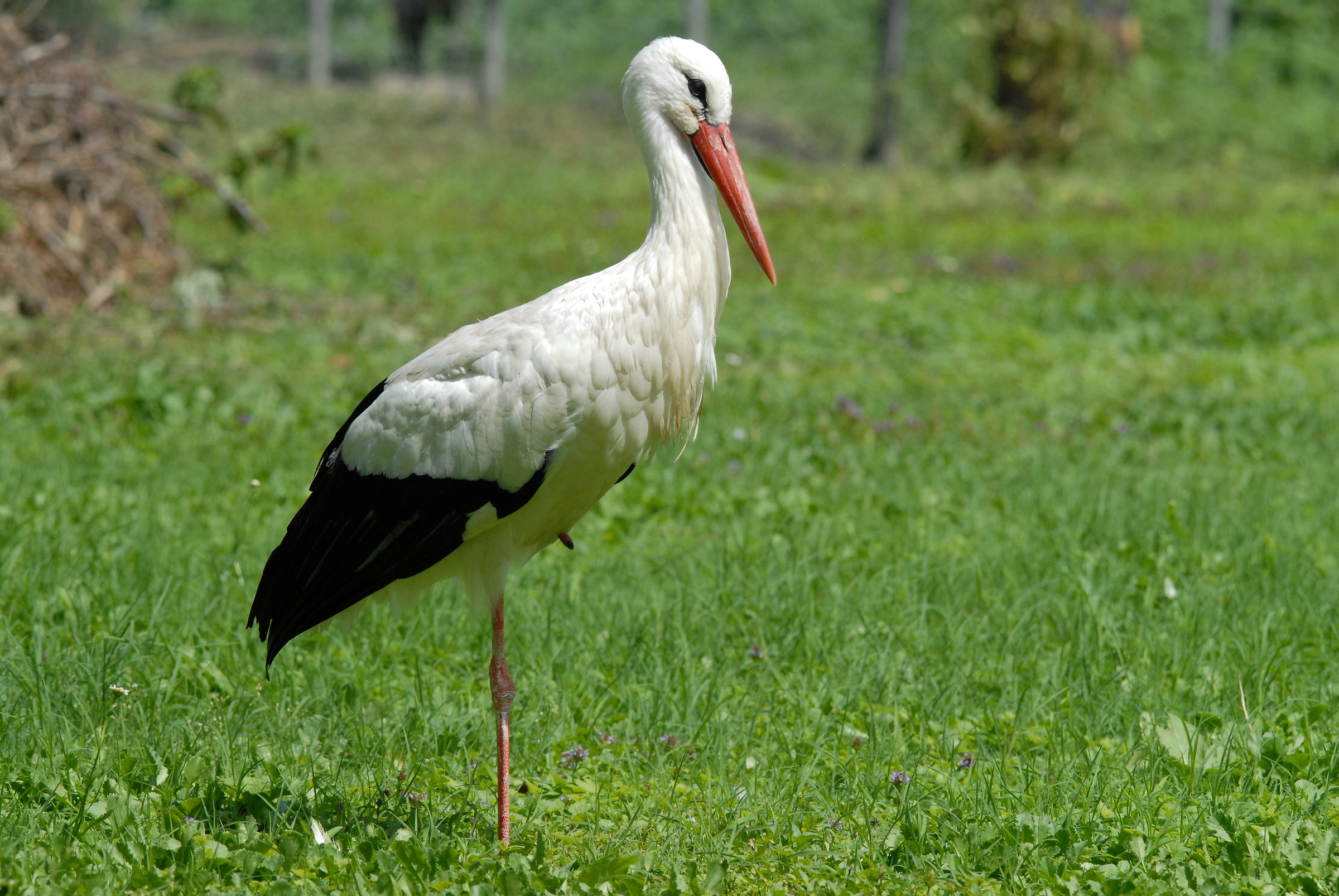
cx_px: 670
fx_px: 12846
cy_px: 448
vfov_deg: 4.0
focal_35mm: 345
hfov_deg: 6.0
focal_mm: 230
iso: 400
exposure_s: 1/1000
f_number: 9
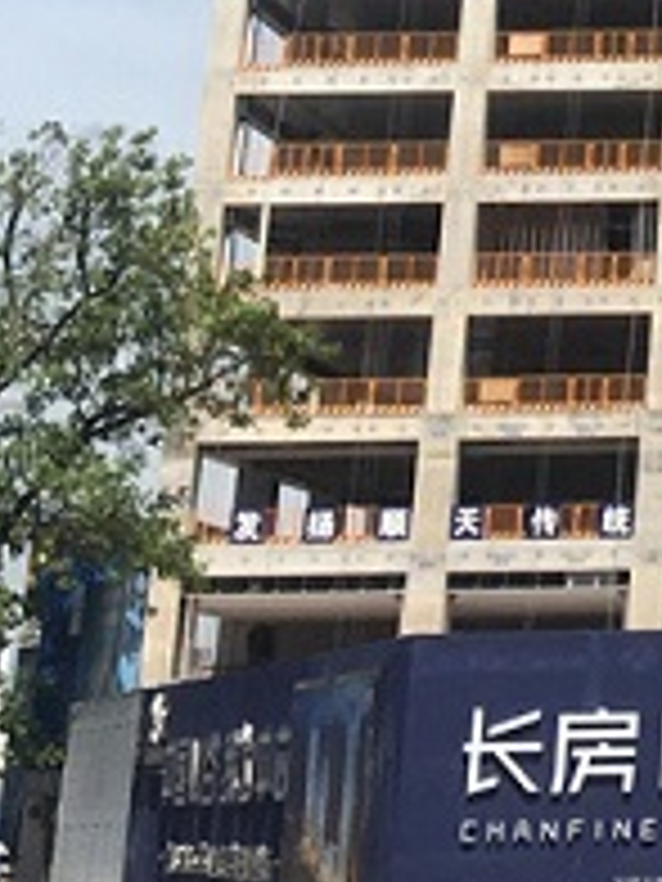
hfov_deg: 9.2
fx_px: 3774
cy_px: -792
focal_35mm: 148
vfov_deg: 12.1
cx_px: 1482
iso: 25
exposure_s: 1/2137
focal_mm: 4.15
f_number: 2.2
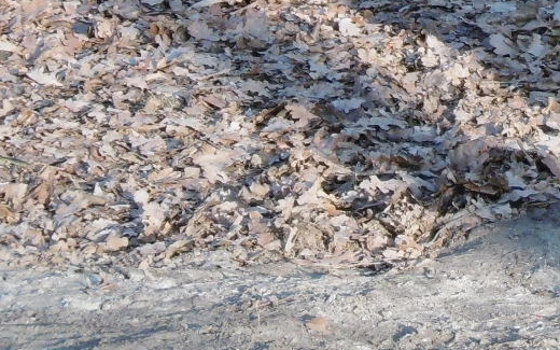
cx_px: 742
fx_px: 4334
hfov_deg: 7.3
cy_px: -384
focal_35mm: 284
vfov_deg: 4.5
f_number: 4.4
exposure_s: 1/80
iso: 100
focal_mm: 12.1
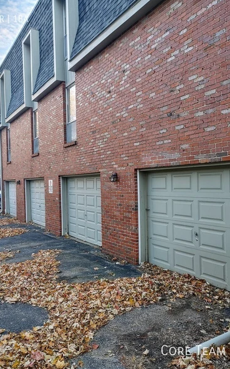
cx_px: 117
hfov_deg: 44.5
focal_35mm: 28
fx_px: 281
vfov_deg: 66.5
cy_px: 182
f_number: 1.8
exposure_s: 1/120
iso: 50
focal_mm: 5.58
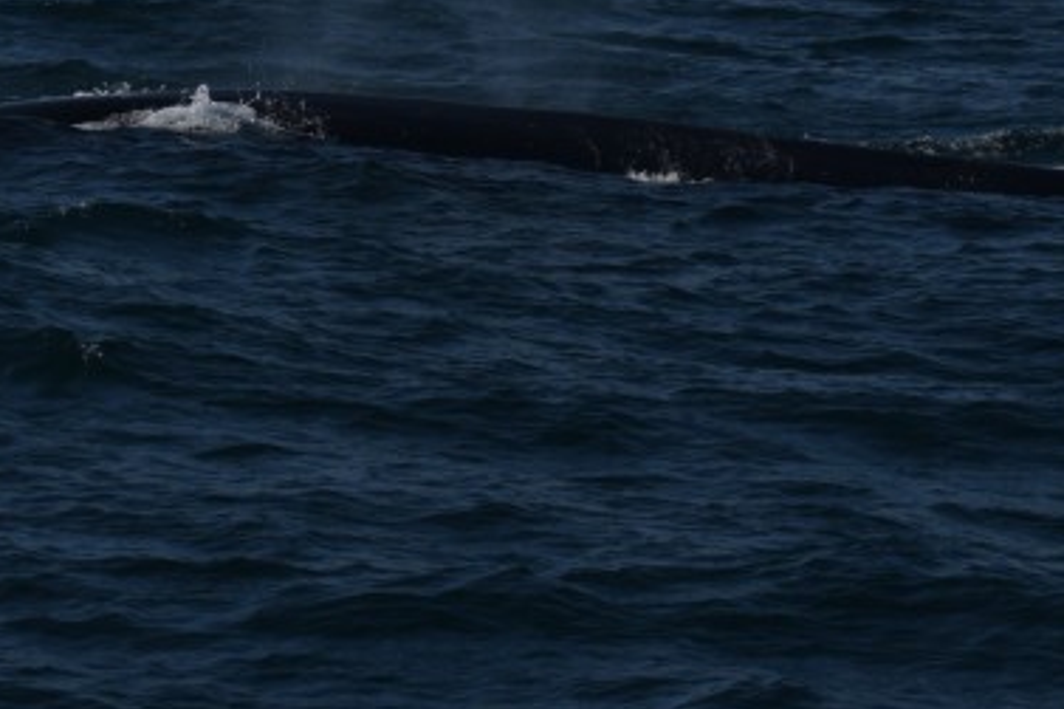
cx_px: 364
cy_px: 59
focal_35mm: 322
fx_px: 9525
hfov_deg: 6.4
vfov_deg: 4.3
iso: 200
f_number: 7.1
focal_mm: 75
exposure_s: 1/4000
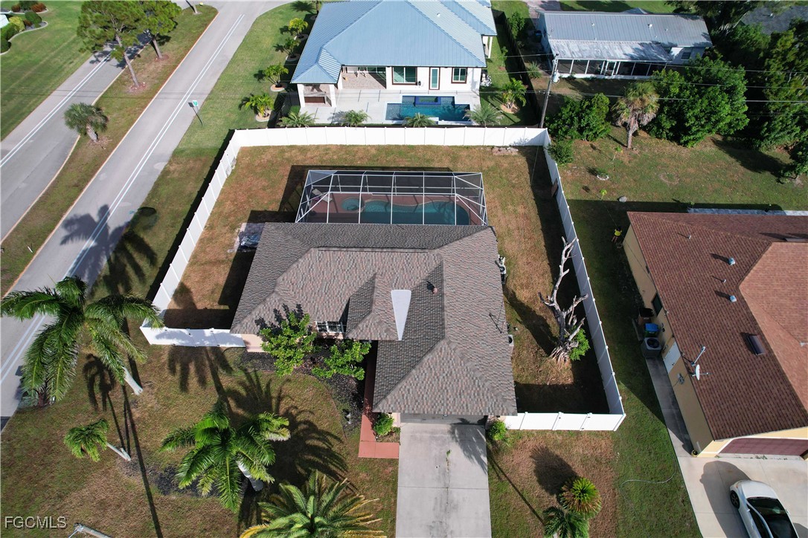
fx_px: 494
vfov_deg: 57.2
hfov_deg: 78.6
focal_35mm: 22
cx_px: 404
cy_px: 269
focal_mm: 8.38
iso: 100
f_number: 2.8
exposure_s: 1/1250
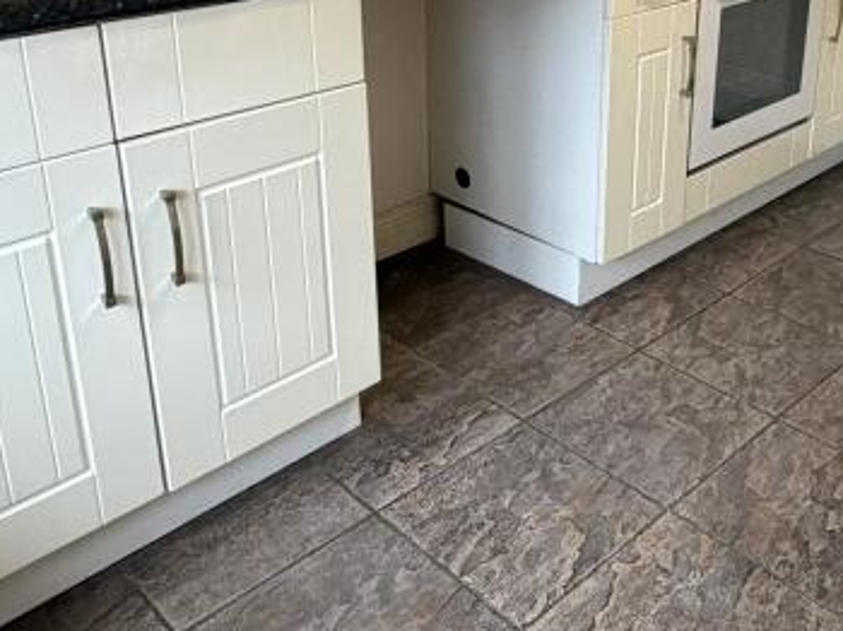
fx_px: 998
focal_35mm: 41
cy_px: 111
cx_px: 571
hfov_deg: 45.0
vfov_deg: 33.9
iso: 250
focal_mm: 2.22
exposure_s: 1/50
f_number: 2.2
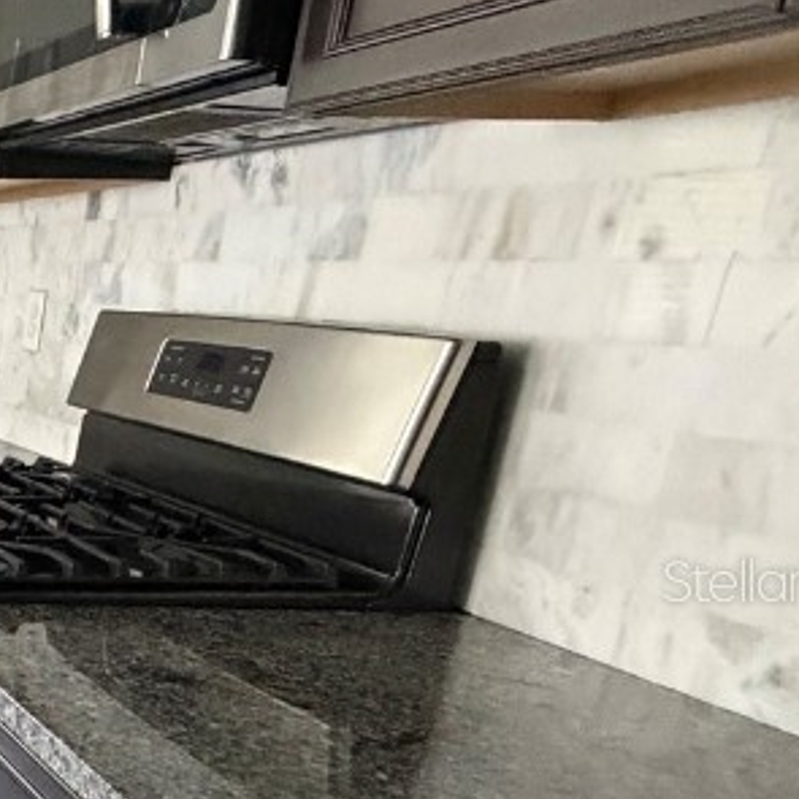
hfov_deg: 25.8
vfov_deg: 38.4
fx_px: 1123
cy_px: 580
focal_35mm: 43
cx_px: -469
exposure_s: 1/60
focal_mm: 2.22
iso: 800
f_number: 2.2
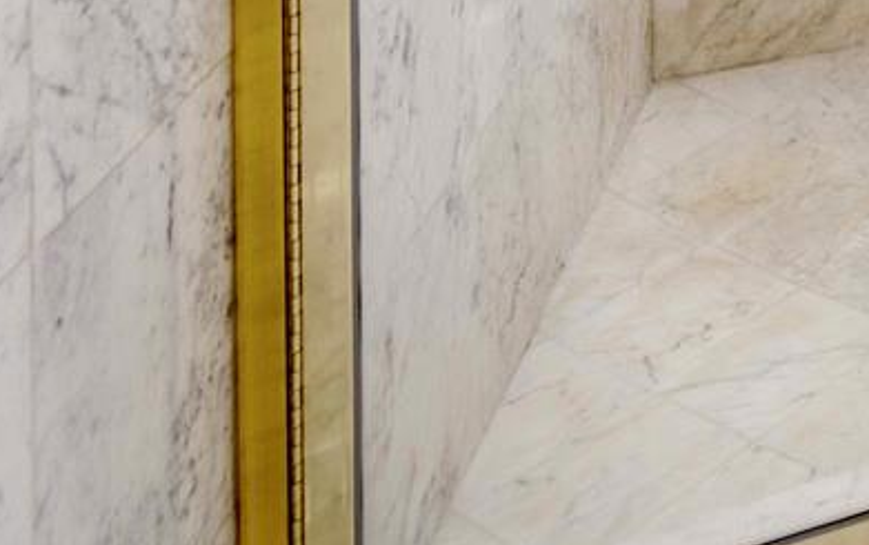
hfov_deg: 18.9
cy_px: -836
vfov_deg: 13.7
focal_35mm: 60
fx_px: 1422
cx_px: 1765
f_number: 10
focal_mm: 12
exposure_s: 1/6
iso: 320
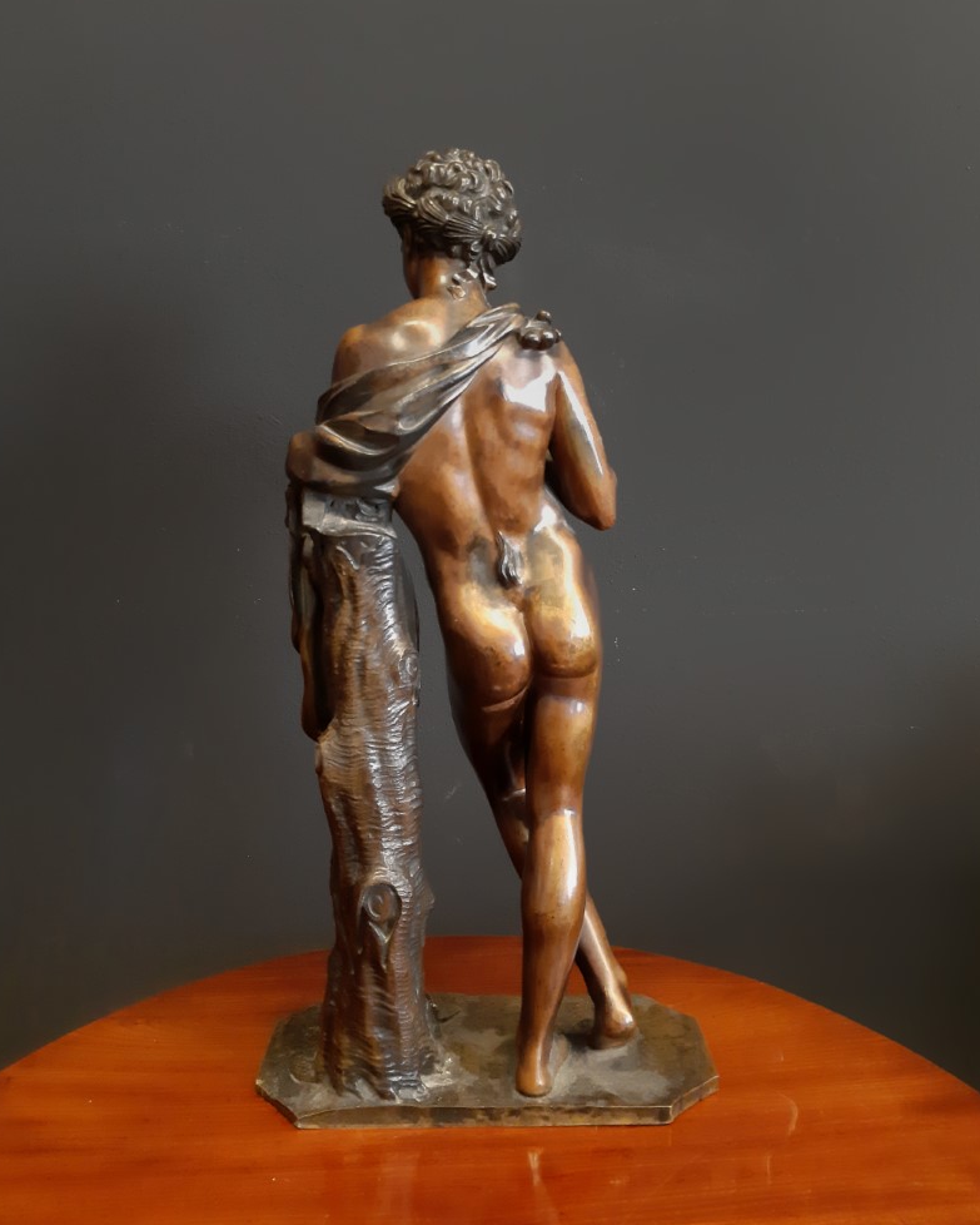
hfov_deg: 51.6
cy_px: 560
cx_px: 490
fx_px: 1015
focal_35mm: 28
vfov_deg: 62.1
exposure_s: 1/25
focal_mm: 3.93
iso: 500
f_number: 1.7
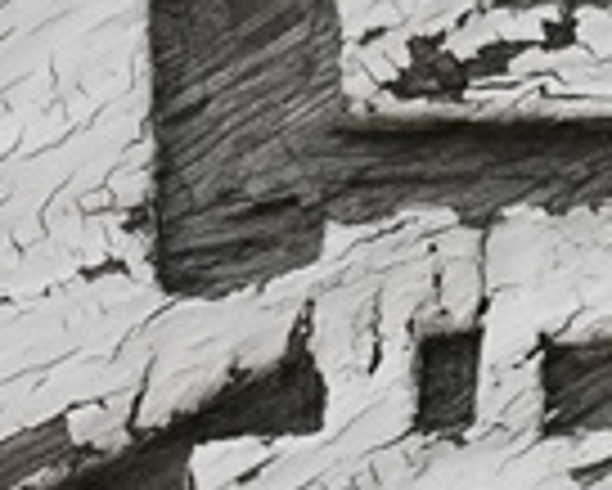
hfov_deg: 7.5
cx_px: 531
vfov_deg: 6.0
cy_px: 11
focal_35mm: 257
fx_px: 4661
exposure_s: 1/3200
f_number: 10
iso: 3200
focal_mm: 36.3
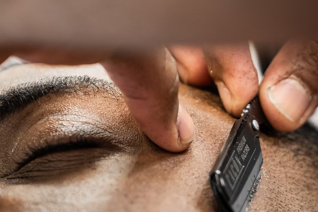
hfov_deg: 11.6
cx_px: 158
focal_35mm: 178
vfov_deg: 7.7
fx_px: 1571
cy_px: 133
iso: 160
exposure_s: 1/125
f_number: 1.8
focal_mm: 135
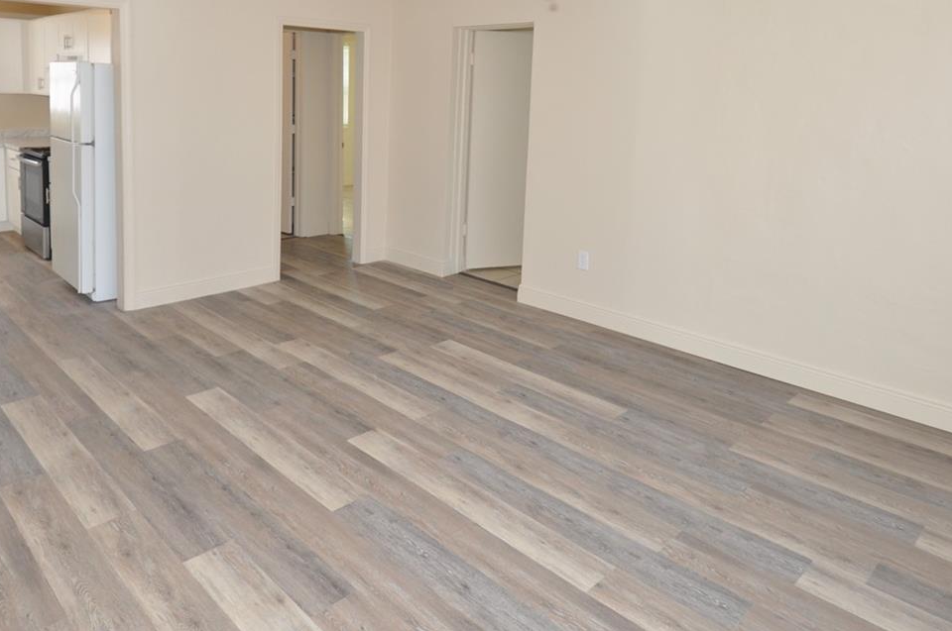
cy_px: 161
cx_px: 406
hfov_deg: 71.2
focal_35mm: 25
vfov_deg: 49.2
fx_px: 660
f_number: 5
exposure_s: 1/100
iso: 400
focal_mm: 10
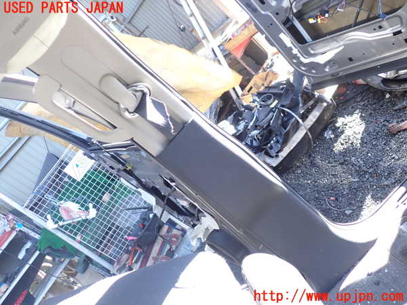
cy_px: 152
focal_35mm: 30
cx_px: 204
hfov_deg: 60.0
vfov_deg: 46.8
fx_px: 353
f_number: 2.3
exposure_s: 1/60
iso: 125
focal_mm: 5.4
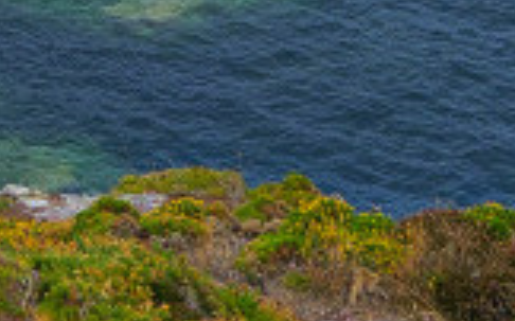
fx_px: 2651
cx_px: -289
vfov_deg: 6.1
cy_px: -842
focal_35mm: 189
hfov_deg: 10.7
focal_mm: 25
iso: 200
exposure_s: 1/125
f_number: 6.3
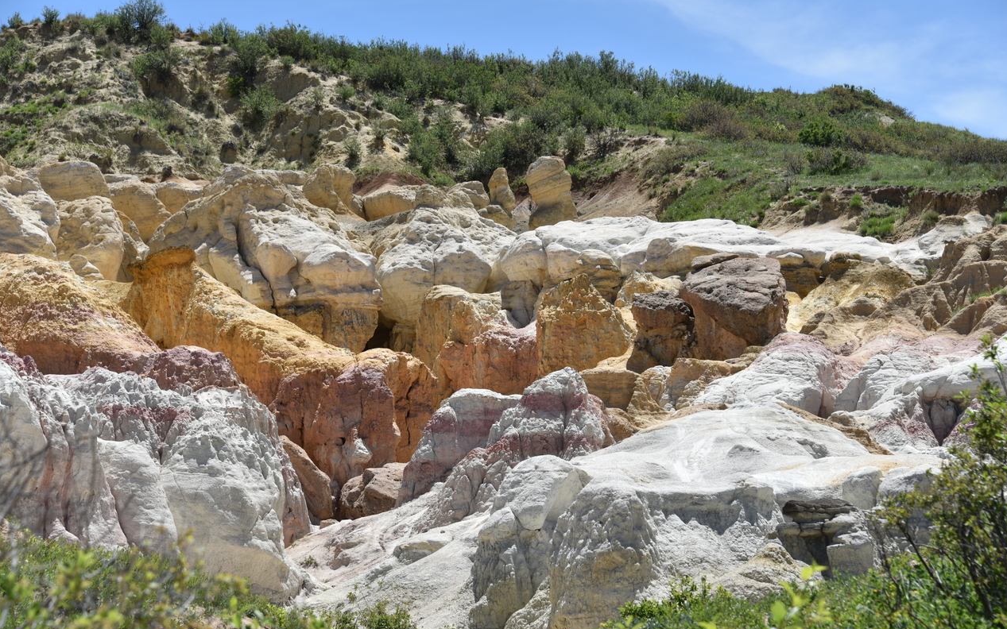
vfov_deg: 12.7
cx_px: 507
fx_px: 2827
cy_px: 331
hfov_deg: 20.2
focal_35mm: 103
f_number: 9
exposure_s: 1/320
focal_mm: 100
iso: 100
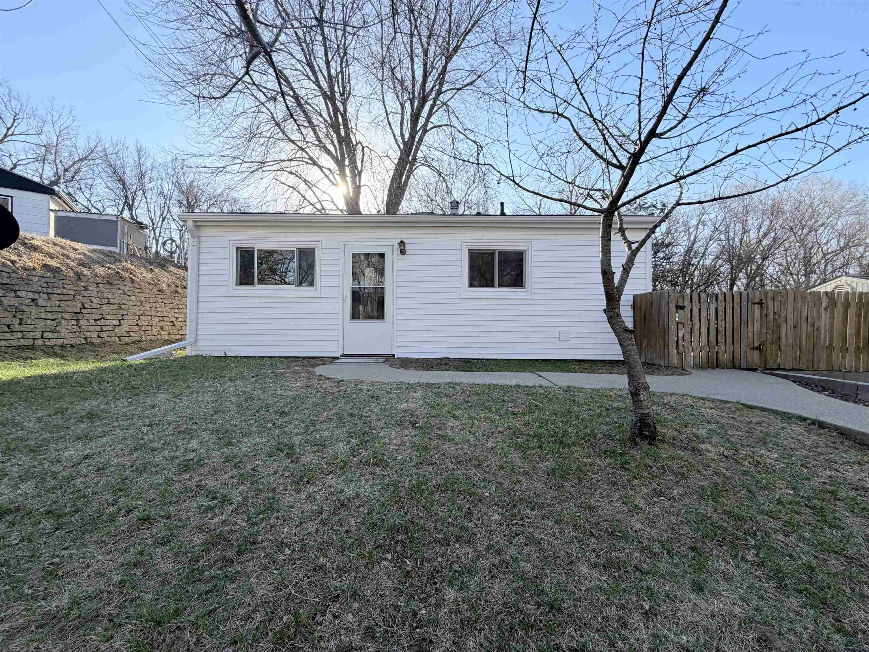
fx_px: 351
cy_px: 326
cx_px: 434
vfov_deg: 85.7
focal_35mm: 14
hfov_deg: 102.1
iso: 40
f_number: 2.2
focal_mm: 2.22
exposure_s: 1/651
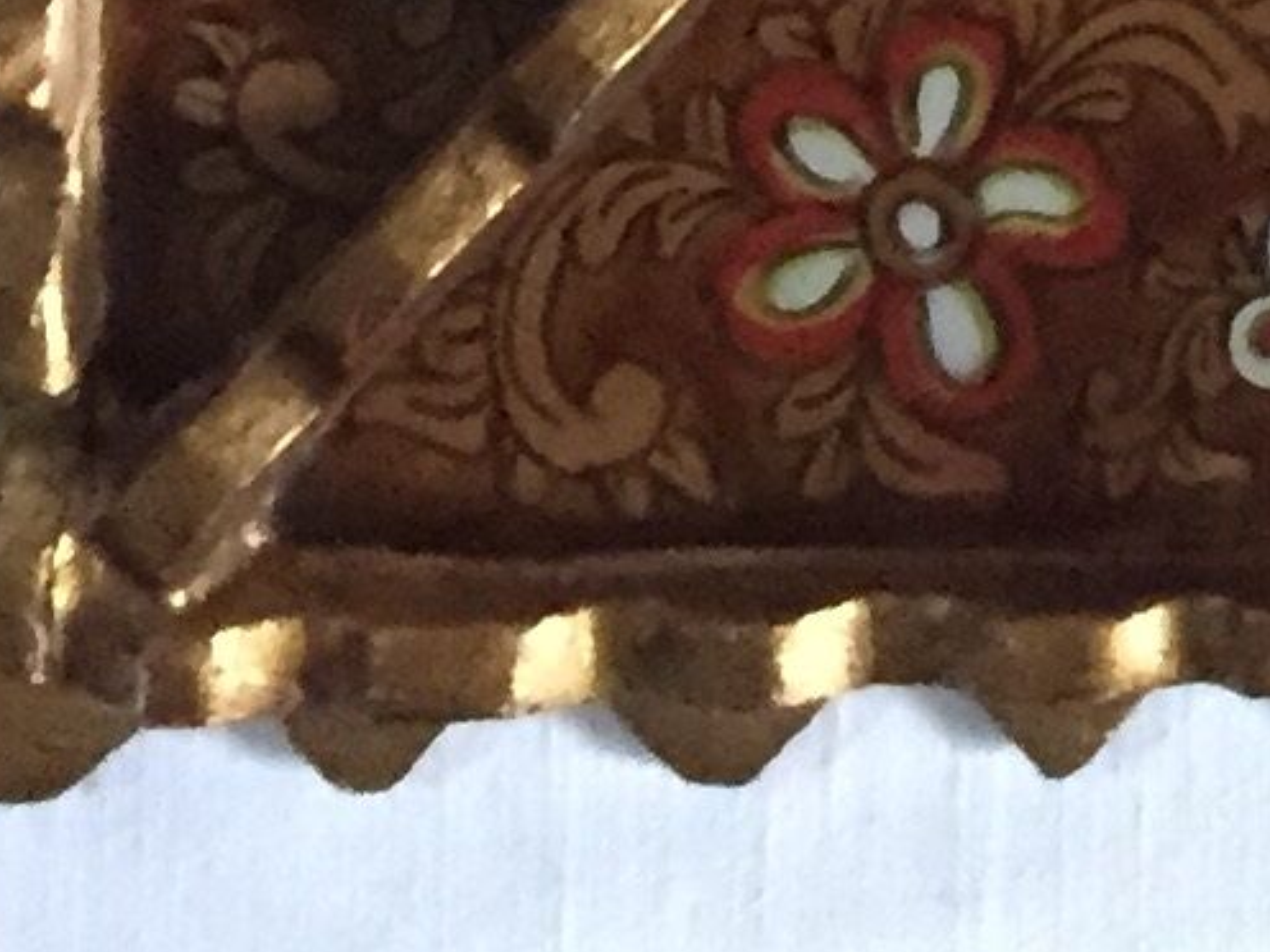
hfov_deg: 9.6
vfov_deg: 6.4
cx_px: 2566
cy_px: -2733
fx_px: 7007
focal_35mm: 191
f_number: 2.2
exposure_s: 1/30
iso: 320
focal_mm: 4.15
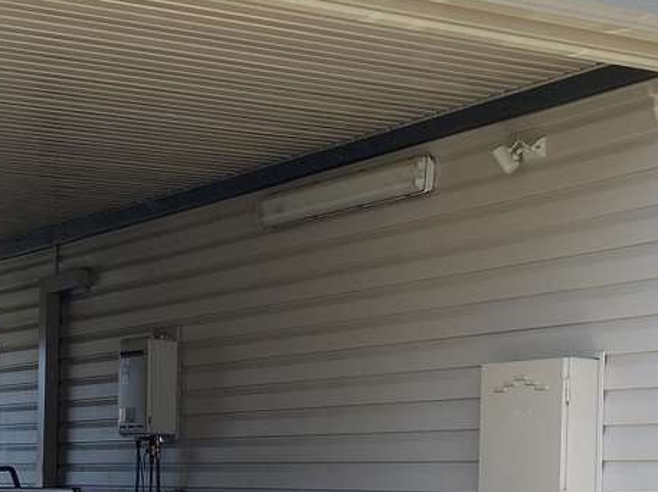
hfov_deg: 23.8
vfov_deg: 17.5
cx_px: 373
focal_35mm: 82
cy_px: 505
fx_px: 1557
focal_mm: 4.25
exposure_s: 1/762
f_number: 1.8
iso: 32
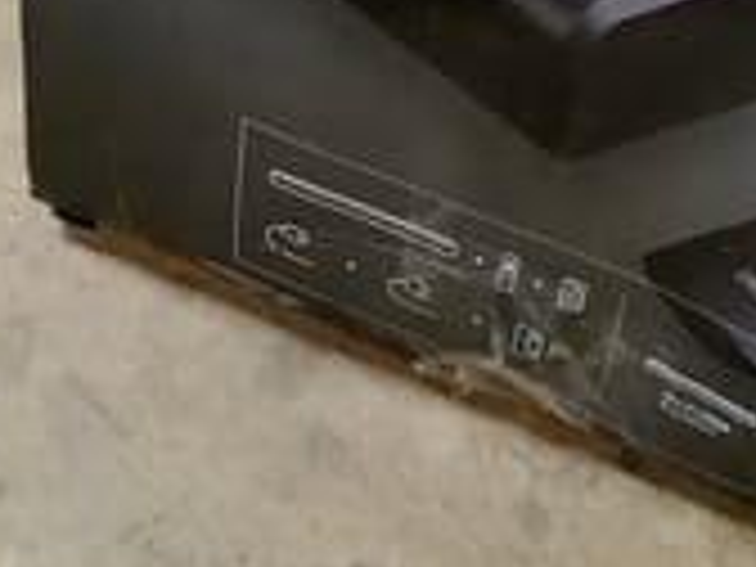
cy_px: -52
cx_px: 774
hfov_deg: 20.6
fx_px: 2009
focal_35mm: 92
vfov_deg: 15.6
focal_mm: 3.3
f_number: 2.4
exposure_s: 1/33
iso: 400
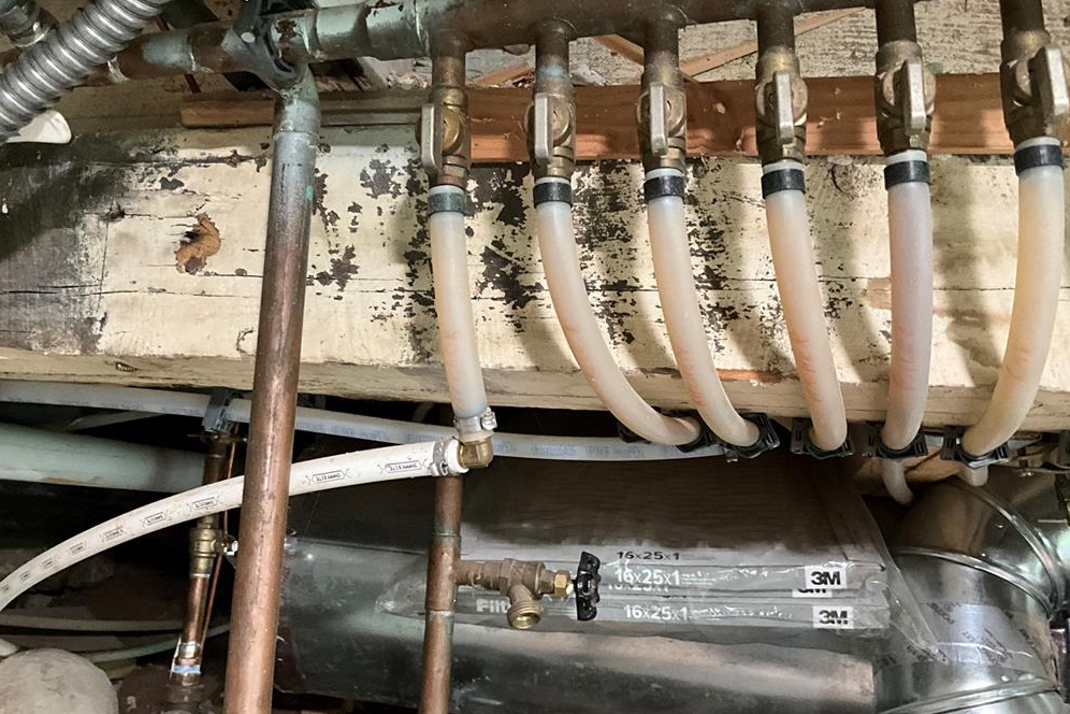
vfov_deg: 42.3
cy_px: 331
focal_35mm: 31
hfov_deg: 60.3
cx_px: 535
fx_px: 921
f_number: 1.8
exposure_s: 1/30
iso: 400
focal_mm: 3
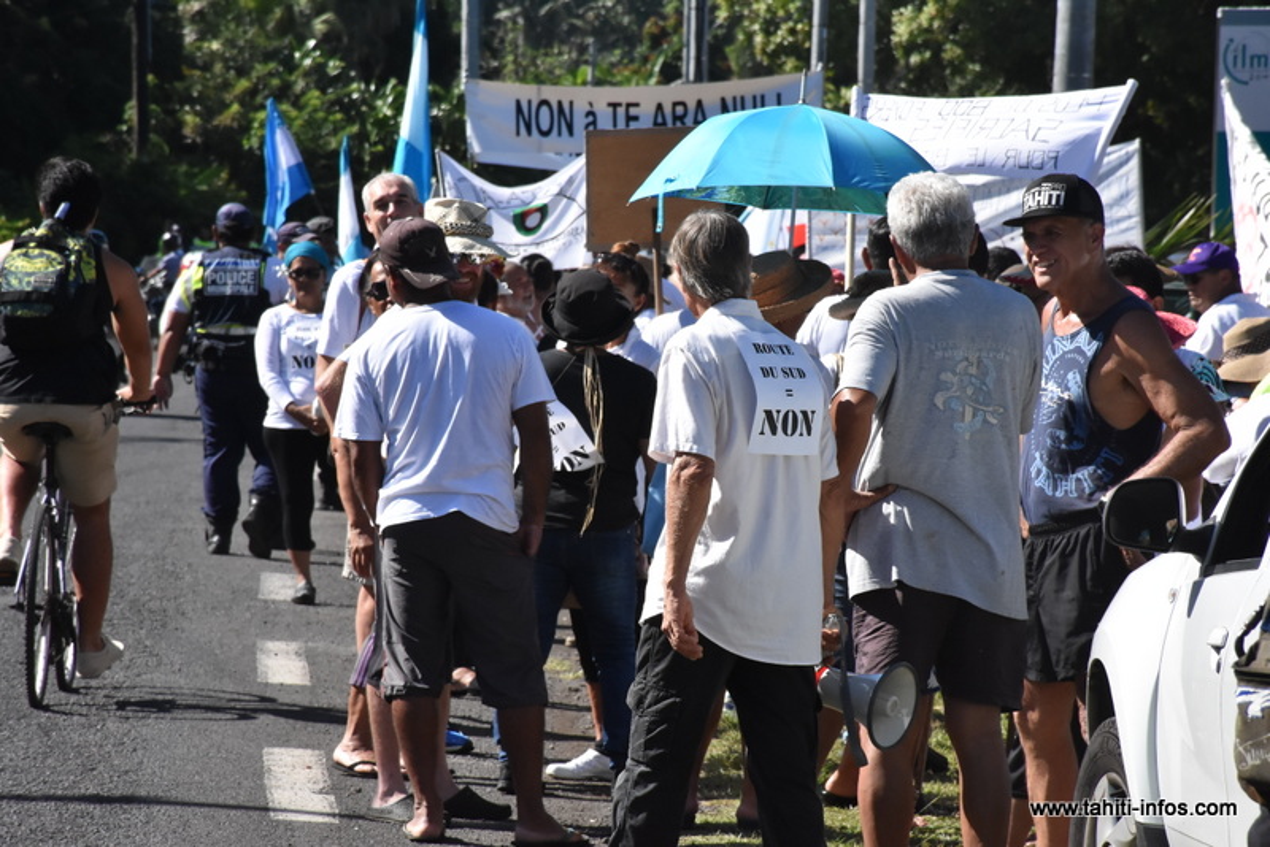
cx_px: 635
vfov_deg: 6.5
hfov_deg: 9.8
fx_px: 7411
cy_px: 424
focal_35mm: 210
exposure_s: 1/2000
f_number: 11
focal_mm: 140
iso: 2000
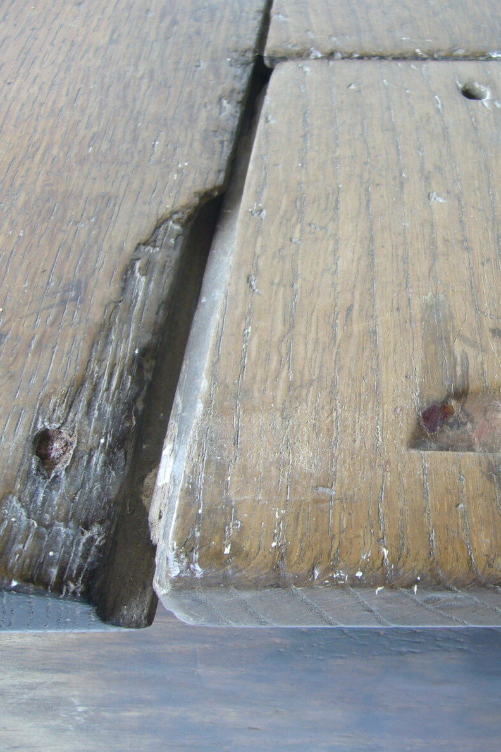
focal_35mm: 49
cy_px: 376
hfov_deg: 26.4
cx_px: 467
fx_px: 1023
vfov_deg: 40.4
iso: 80
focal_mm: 5.8
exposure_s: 1/30
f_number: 2.8
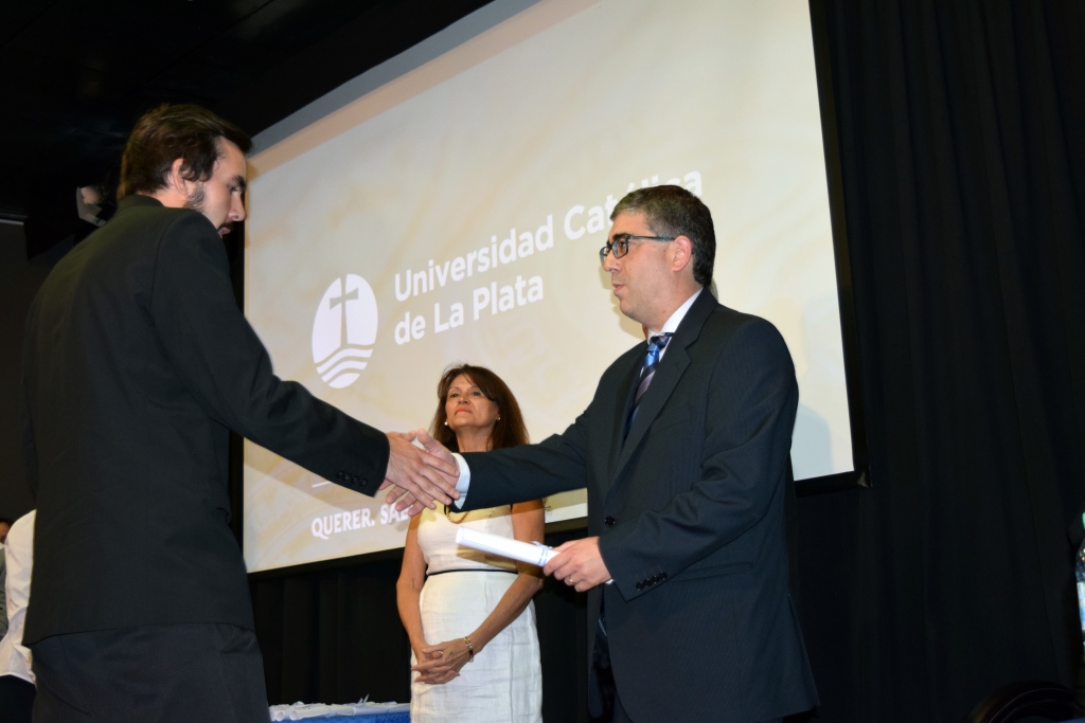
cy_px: 362
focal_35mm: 48
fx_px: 1447
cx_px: 542
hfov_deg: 41.1
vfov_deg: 28.1
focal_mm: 32
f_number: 4.5
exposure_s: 1/80
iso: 800
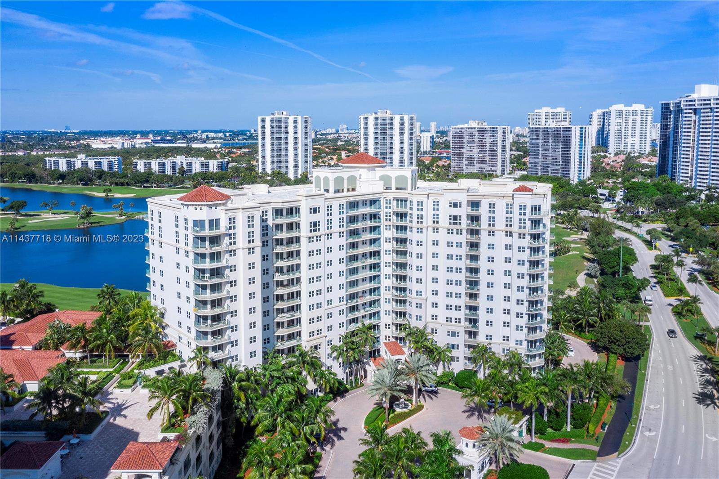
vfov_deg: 46.4
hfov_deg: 65.5
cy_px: 240
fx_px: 559
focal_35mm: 28
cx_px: 360
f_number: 10
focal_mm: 10.26
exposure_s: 1/240
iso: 100
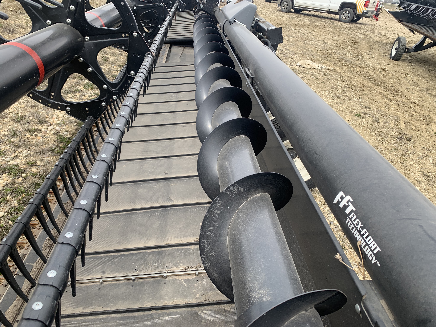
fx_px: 327
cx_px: 218
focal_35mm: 26
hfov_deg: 67.3
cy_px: 164
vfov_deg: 53.1
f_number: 1.8
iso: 25
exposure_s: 1/722
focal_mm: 4.25
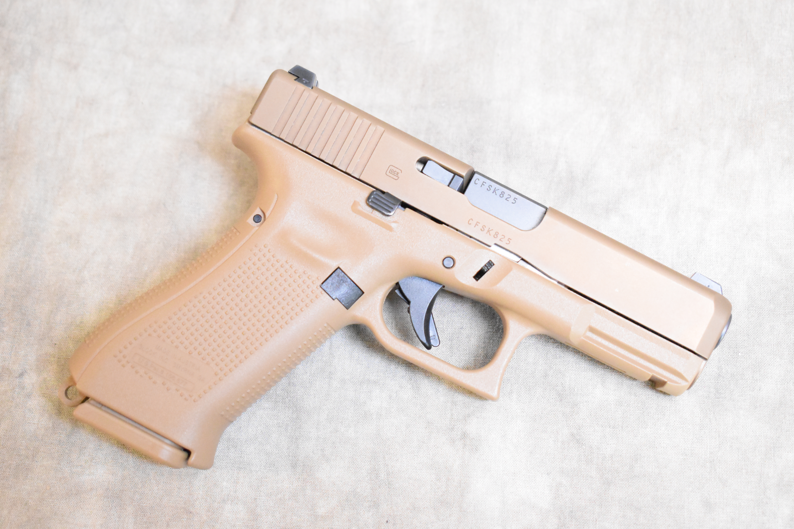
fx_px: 1323
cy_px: 264
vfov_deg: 22.6
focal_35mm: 60
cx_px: 397
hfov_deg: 33.4
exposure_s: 1/125
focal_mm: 40
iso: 10000
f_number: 5
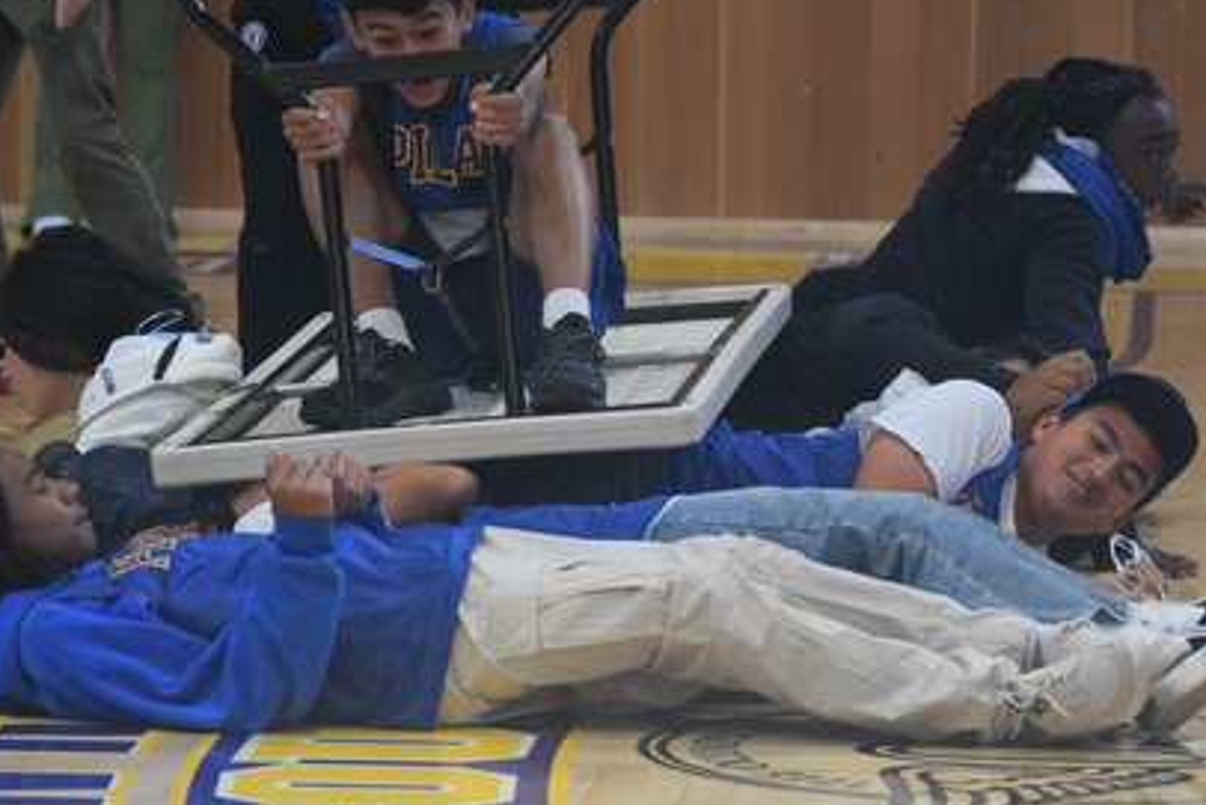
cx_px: 591
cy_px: 186
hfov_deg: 9.2
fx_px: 7533
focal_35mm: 225
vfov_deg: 6.1
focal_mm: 95
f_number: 4.2
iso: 3200
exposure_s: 1/400
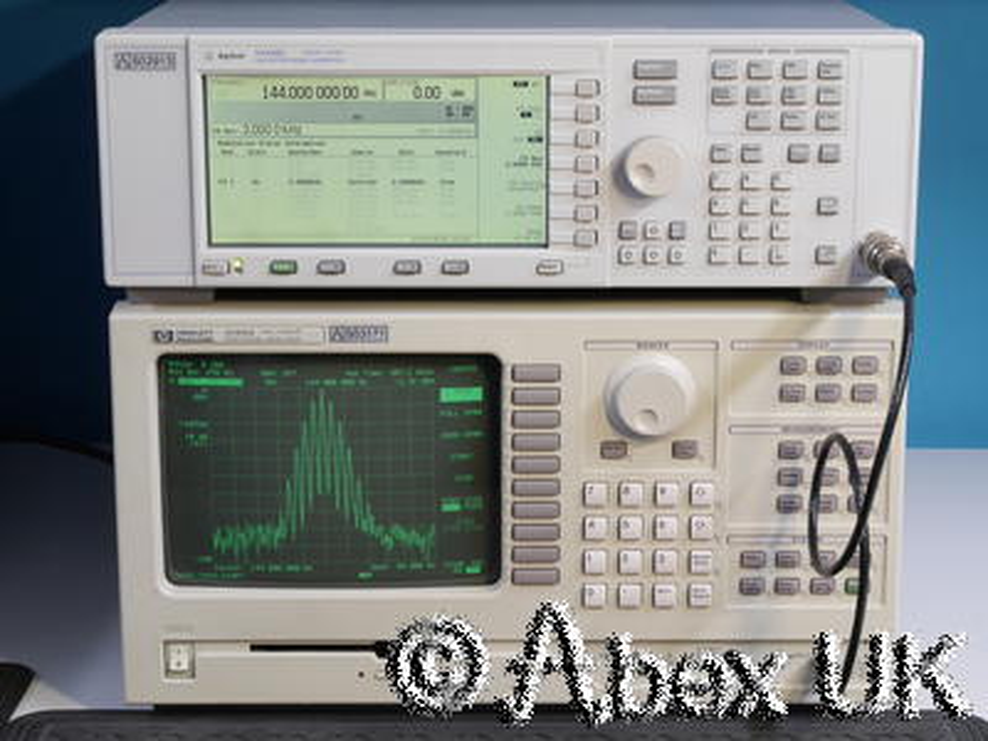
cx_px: 494
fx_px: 2283
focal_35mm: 80
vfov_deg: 18.4
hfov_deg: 24.4
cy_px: 370
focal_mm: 40
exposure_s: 1/1.3
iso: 400
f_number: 14
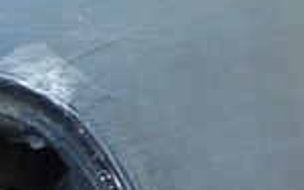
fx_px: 1713
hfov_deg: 10.1
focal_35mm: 207
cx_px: 288
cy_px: 65
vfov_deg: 6.3
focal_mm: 32
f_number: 4.5
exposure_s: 1/80
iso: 400
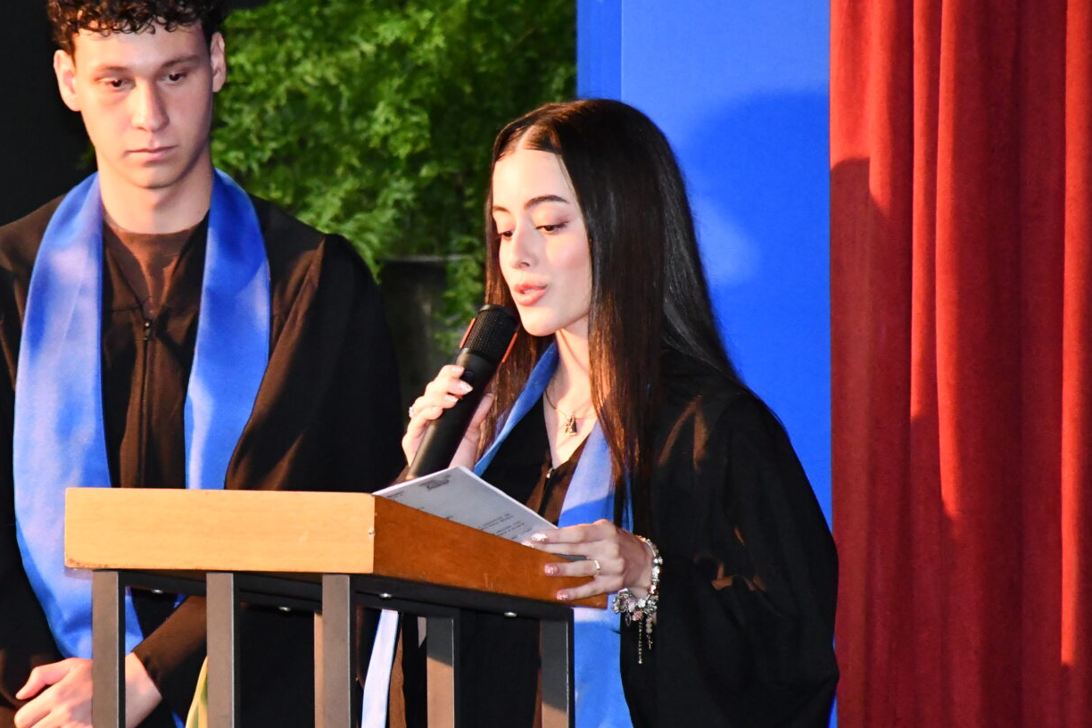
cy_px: 373
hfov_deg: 6.7
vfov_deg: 4.5
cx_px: 246
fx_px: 9281
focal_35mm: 306
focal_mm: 130
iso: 6400
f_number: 5.6
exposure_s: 1/60
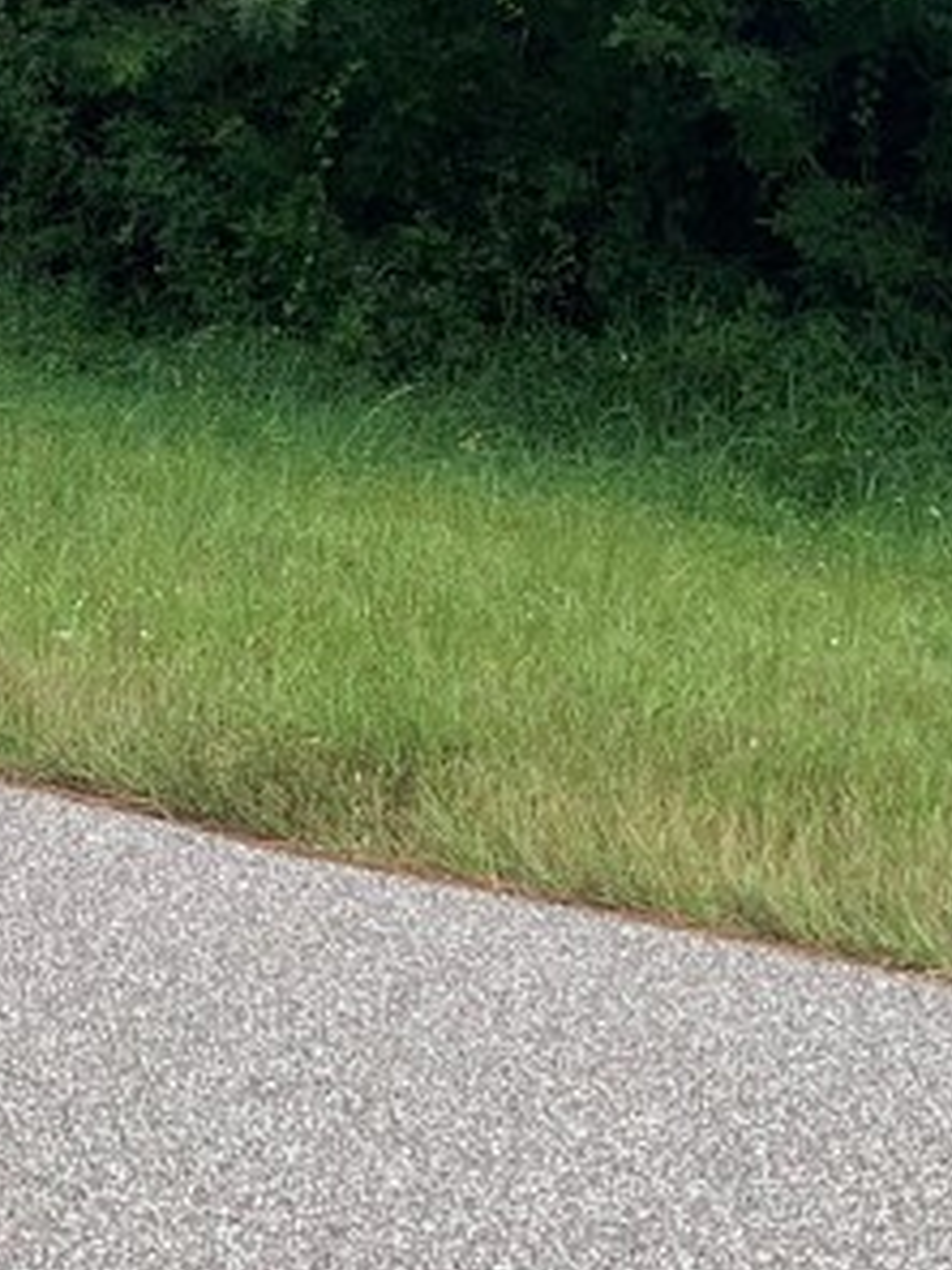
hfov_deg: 16.1
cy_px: -236
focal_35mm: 90
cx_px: 0
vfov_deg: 20.4
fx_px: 3300
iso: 25
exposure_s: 1/1634
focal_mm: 4.25
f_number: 1.8
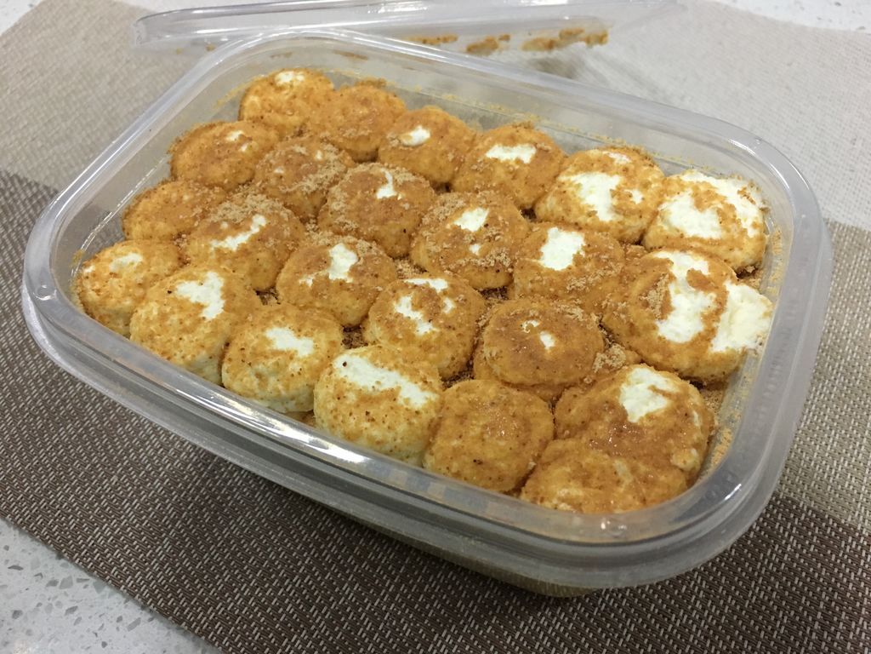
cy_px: 327
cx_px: 436
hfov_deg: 61.7
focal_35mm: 29
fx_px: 730
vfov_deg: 48.2
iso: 200
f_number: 2.2
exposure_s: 1/33
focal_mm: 4.15
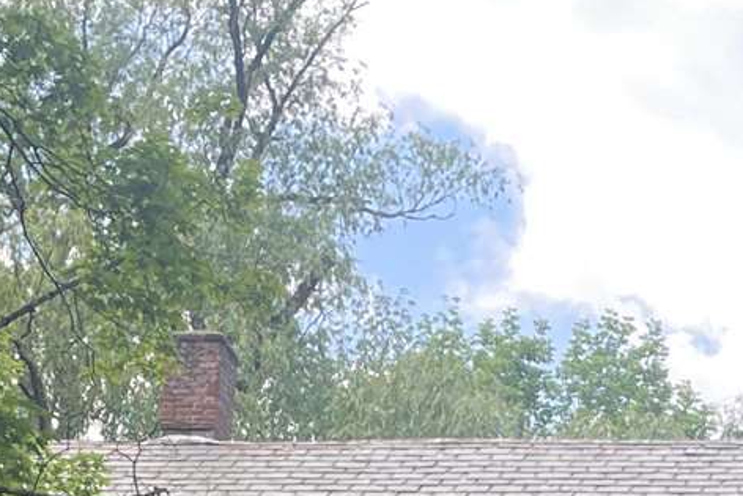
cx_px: 496
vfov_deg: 9.0
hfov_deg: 15.5
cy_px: 1343
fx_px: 2725
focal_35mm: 132
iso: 32
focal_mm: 4.2
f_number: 1.6
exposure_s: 1/425
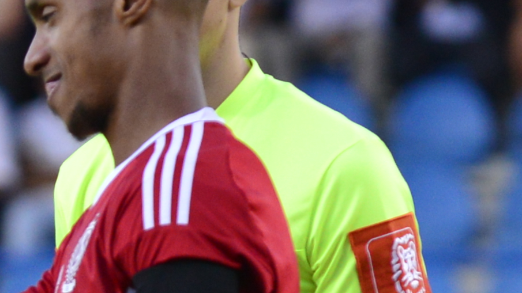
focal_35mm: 1393
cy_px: 479
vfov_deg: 0.9
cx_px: -105
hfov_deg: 1.6
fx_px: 19280
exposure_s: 1/1250
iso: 1000
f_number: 4
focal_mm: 200
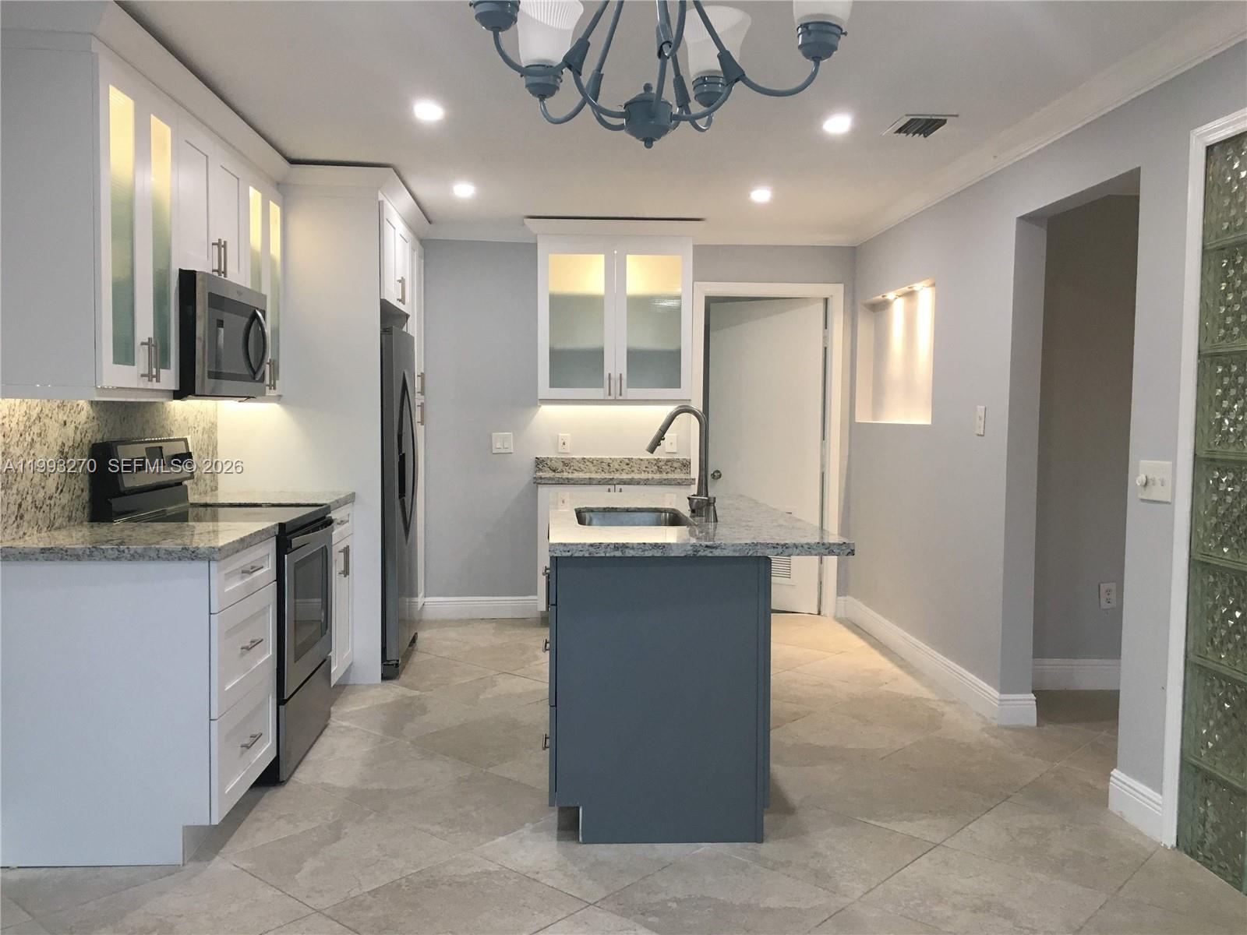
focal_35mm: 29
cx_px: 624
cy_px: 468
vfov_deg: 48.2
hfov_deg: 61.7
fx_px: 1045
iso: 40
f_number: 2.2
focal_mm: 4.15
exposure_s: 1/30
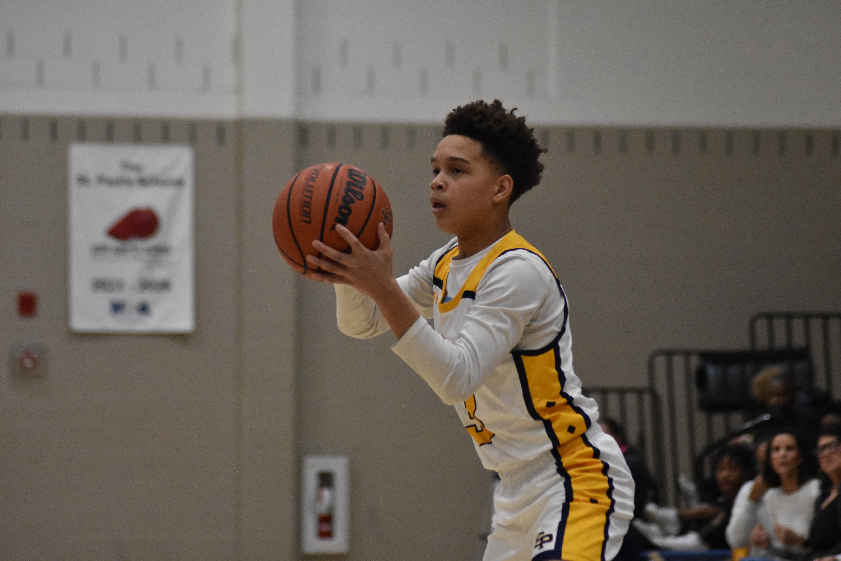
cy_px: 280
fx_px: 4730
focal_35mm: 202
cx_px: 420
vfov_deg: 6.8
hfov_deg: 10.2
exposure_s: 1/1000
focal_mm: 135
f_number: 4.2
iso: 3200
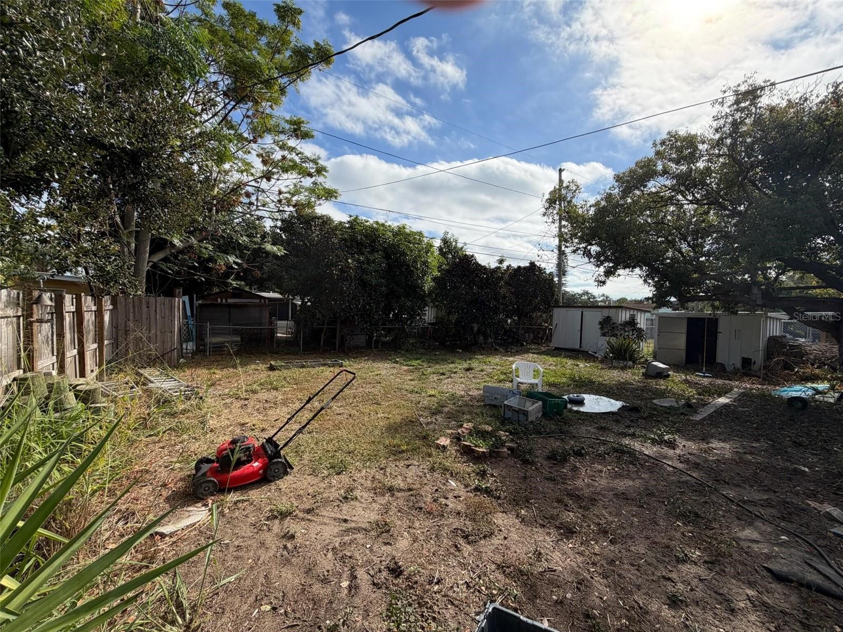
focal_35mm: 14
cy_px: 316
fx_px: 341
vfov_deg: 85.7
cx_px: 422
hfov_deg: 102.1
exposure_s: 1/1399
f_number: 2.2
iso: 32
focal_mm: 2.22
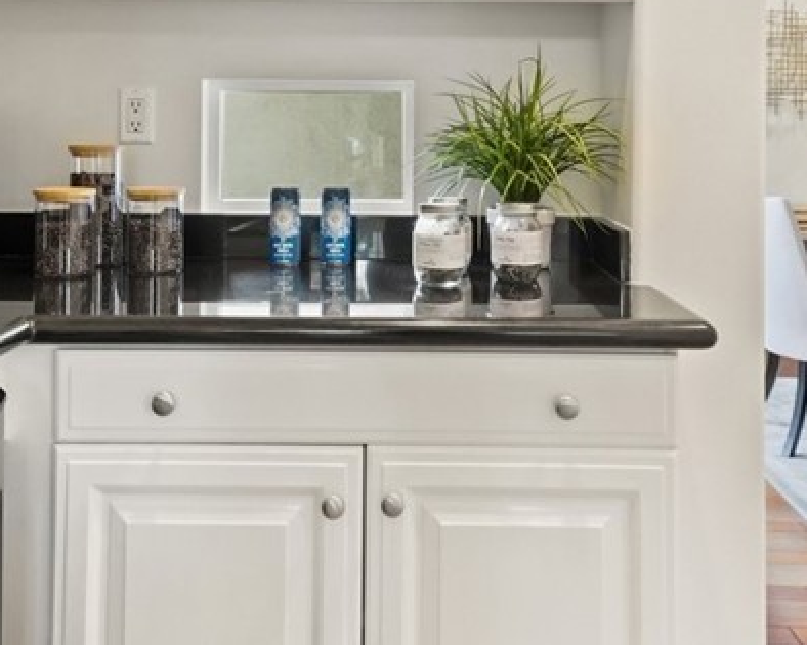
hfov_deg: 46.8
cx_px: 414
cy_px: 147
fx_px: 931
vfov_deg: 37.1
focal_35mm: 39
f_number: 10
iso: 5000
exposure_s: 1/10
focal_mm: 16
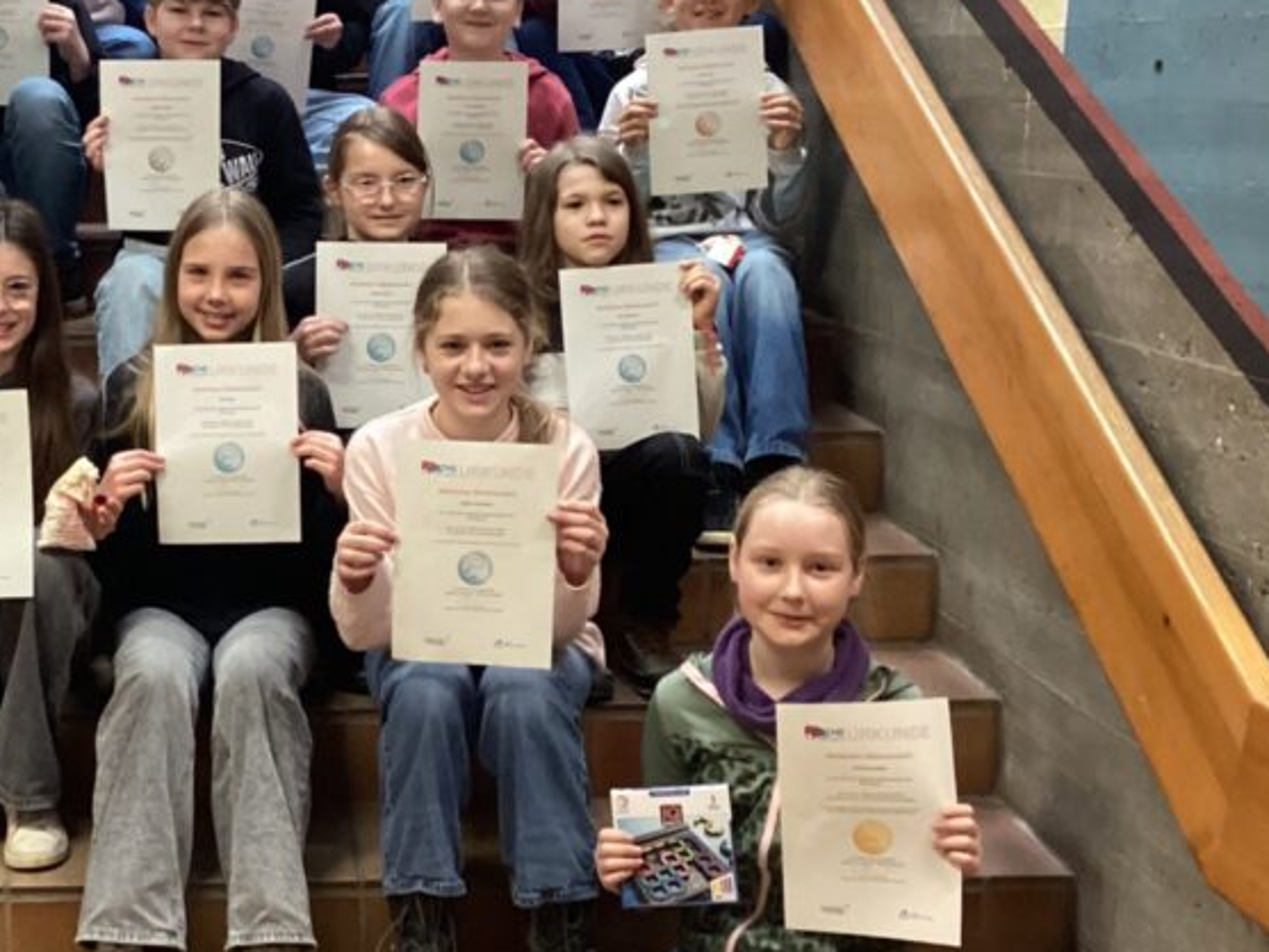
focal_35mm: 57
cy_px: 449
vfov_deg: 25.7
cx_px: 239
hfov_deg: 32.8
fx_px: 2090
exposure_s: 1/33
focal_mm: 3.3
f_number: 2.4
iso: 320
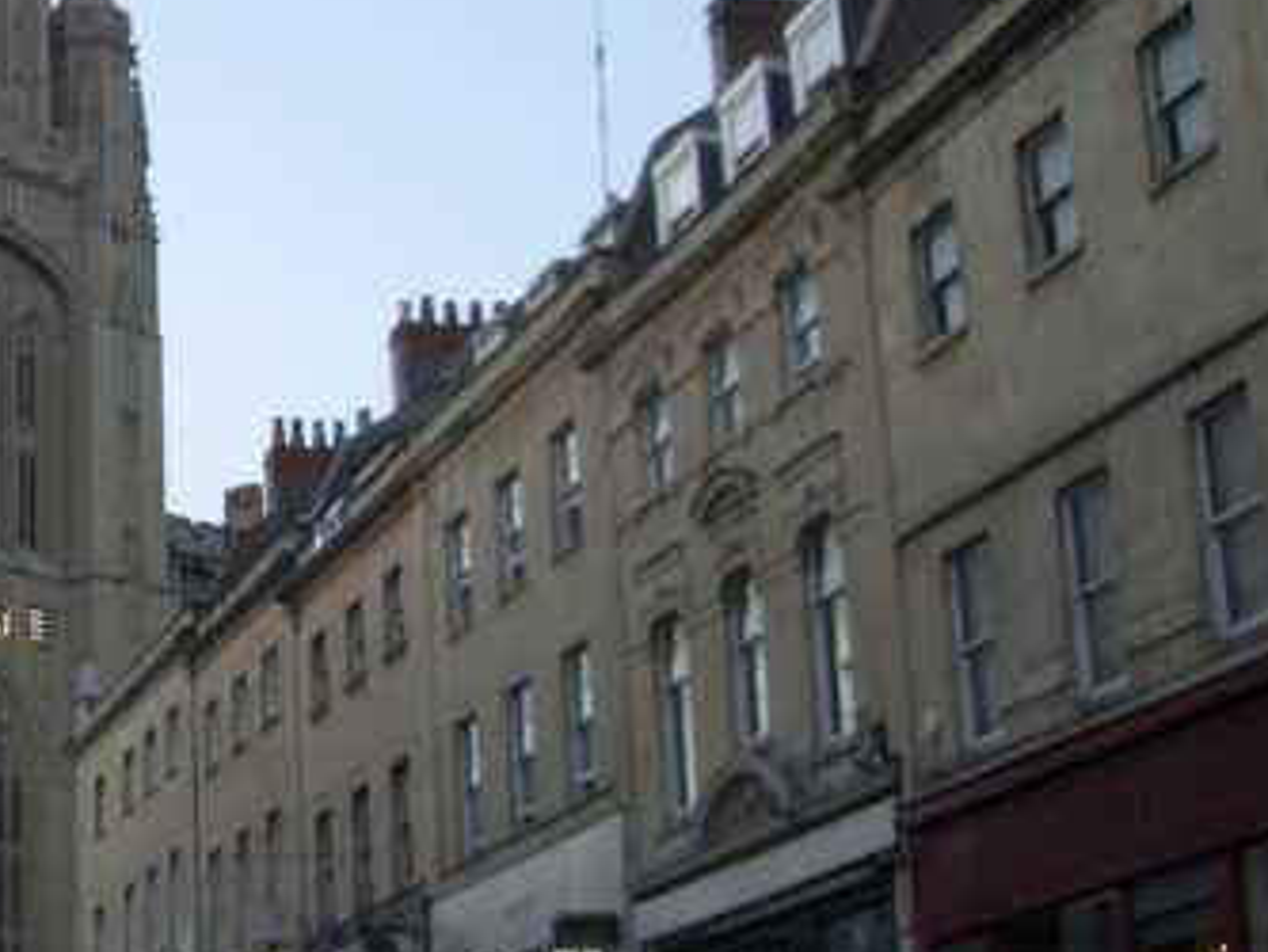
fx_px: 3078
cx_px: -206
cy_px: 350
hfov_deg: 21.8
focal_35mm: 84
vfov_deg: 17.6
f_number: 2.6
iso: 50
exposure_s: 1/125
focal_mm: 5.8
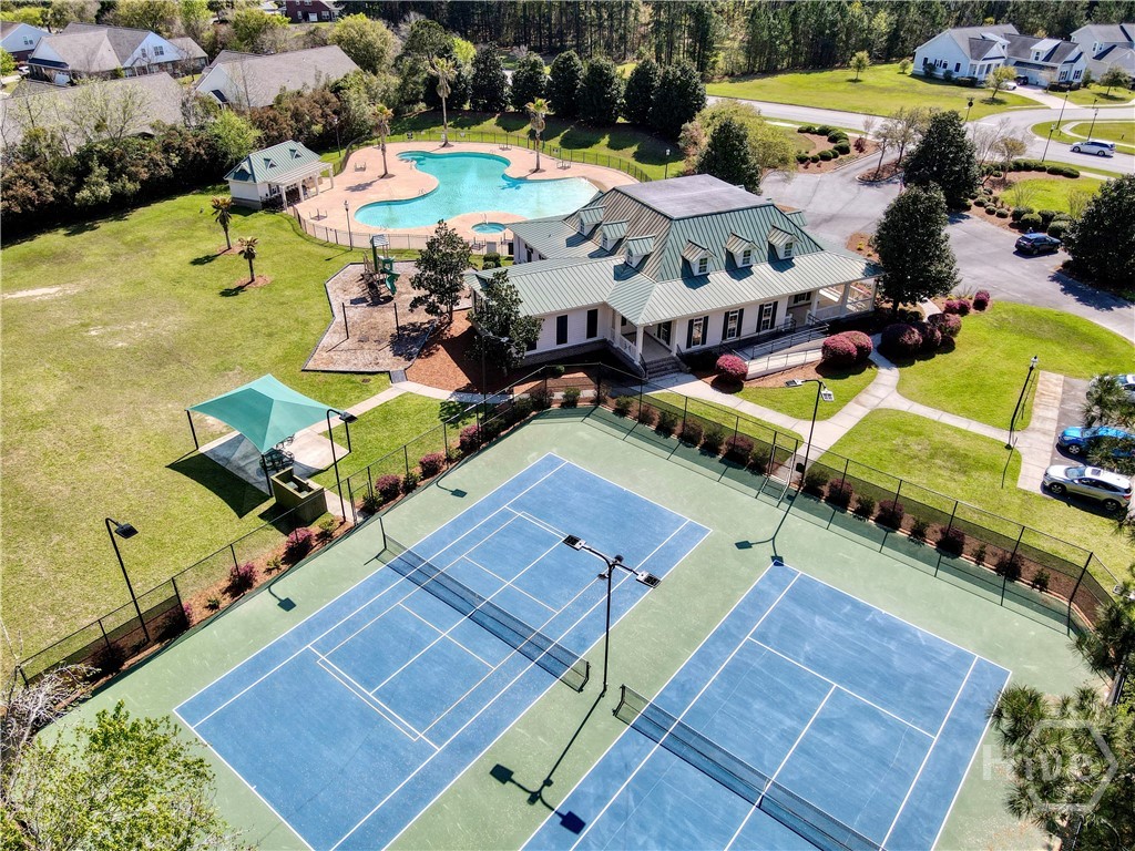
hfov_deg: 71.6
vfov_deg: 56.8
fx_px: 787
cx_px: 568
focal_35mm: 24
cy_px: 426
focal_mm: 4.5
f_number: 2.8
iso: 100
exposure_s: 1/400
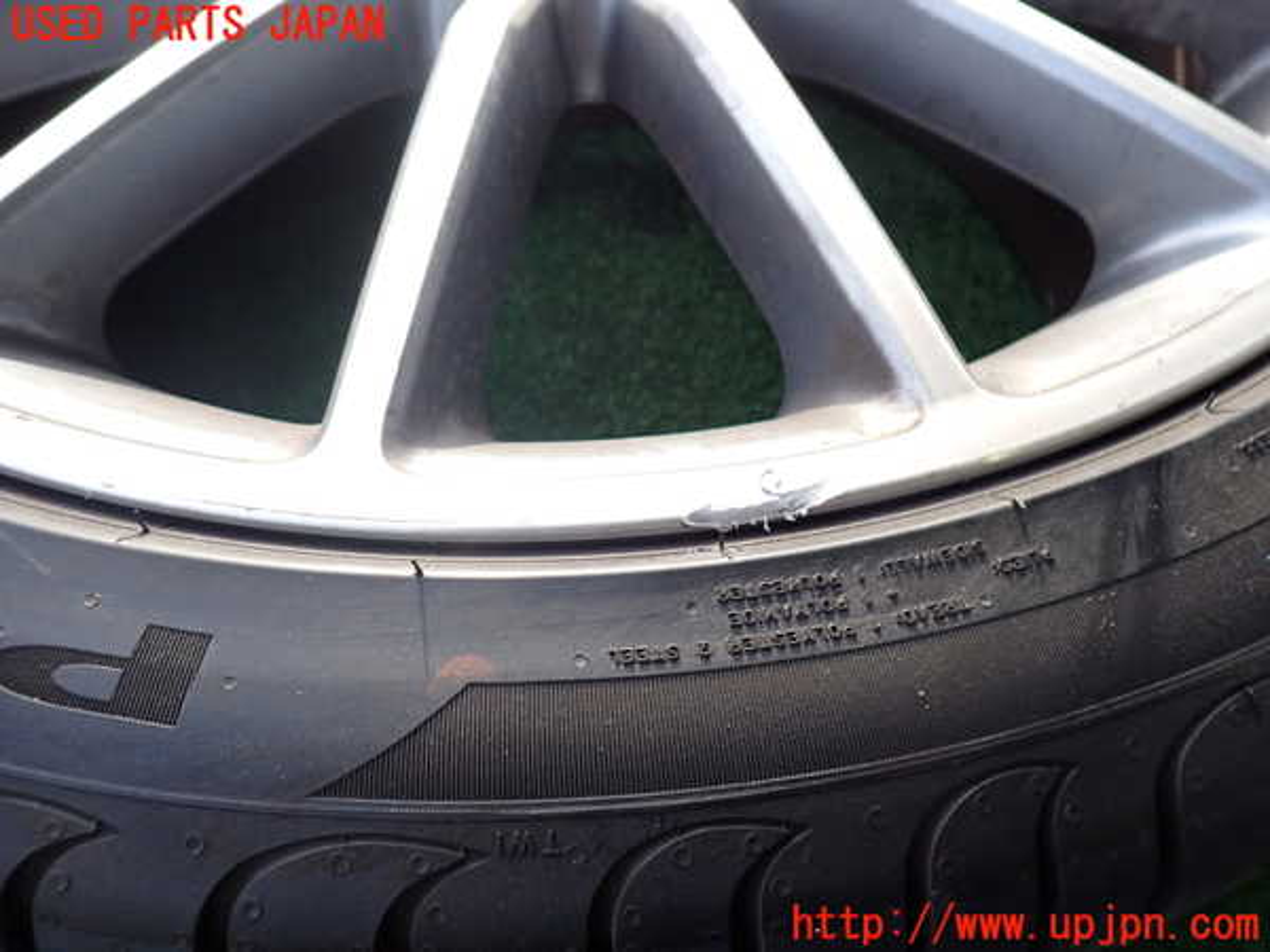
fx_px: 917
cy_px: 476
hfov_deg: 69.4
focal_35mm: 25
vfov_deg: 54.9
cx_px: 635
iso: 250
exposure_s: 1/500
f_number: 2.8
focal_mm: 4.5
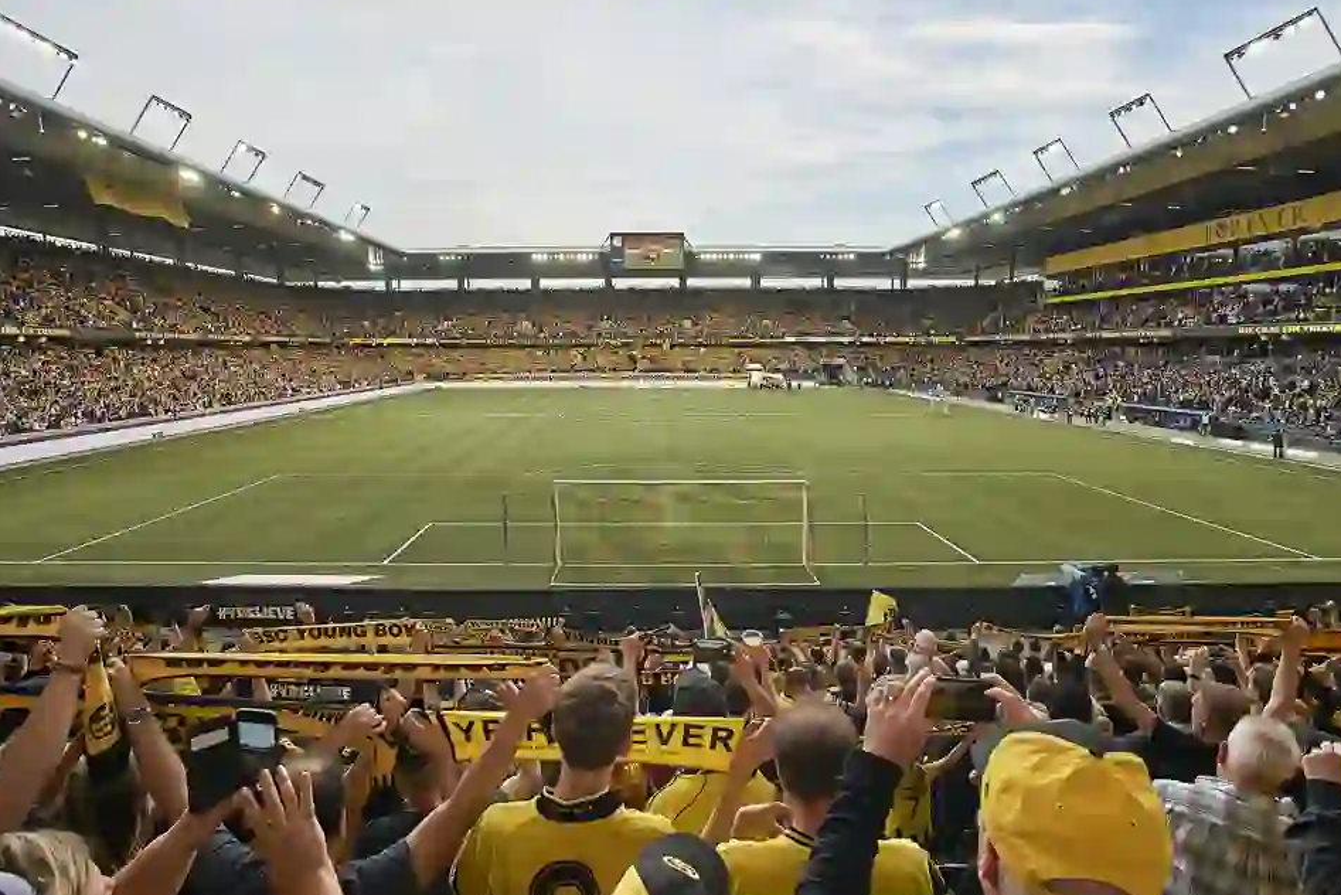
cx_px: 661
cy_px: 460
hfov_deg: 86.9
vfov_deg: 64.6
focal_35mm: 19
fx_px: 708
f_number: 9
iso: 800
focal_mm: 18
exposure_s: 1/320
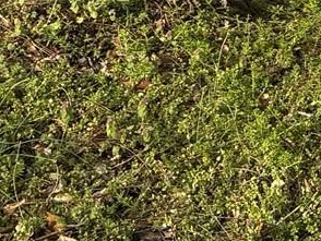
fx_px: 1680
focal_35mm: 181
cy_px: -422
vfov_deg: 7.4
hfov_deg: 10.5
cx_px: 478
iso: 50
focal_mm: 5.96
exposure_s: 1/1164
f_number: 1.6
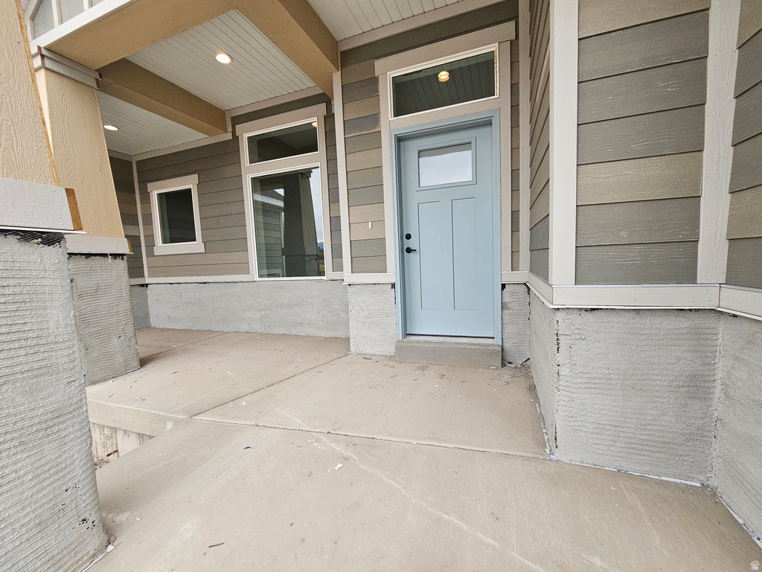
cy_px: 286
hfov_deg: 106.2
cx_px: 381
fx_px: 286
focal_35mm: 13
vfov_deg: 89.9
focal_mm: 2.2
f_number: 2.2
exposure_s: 1/253
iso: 64
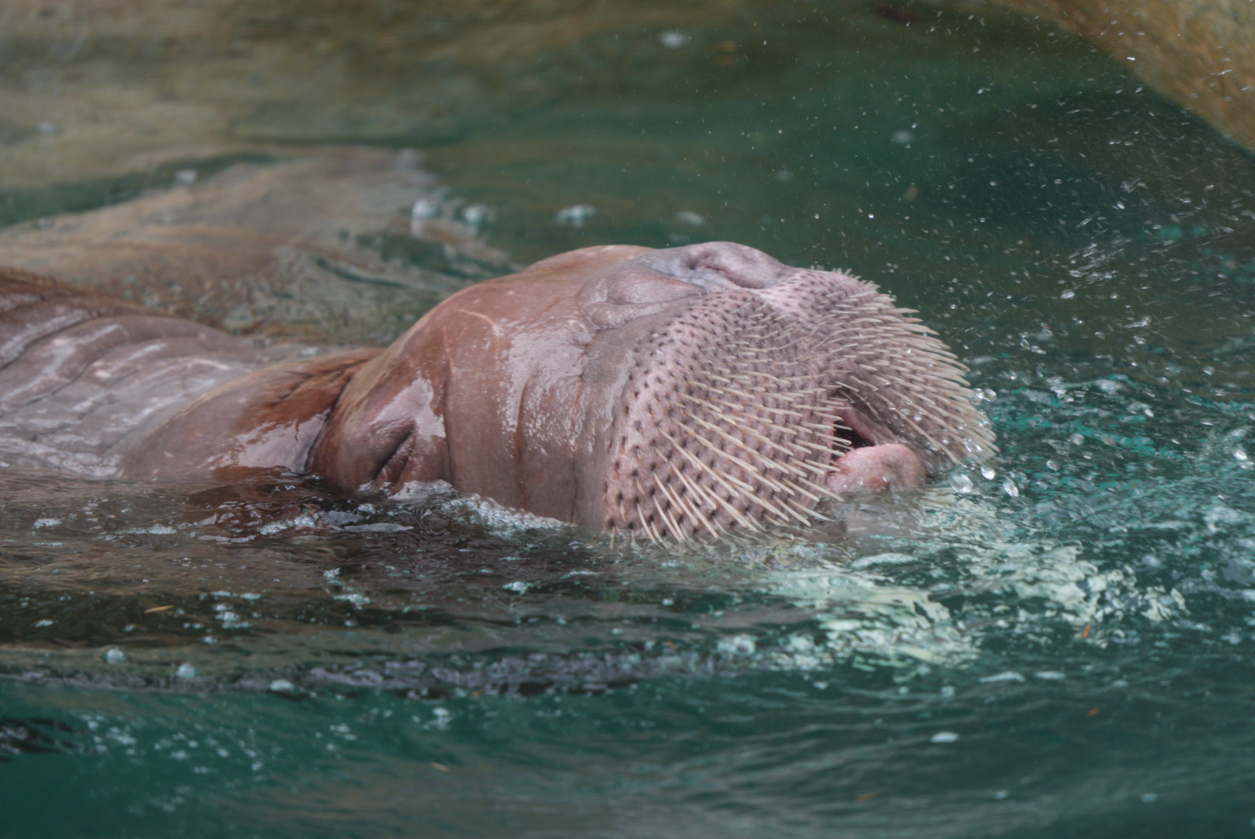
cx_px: 628
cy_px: 420
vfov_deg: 2.3
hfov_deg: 3.5
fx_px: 20512
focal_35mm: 588
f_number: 6.3
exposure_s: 1/400
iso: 800
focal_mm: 588
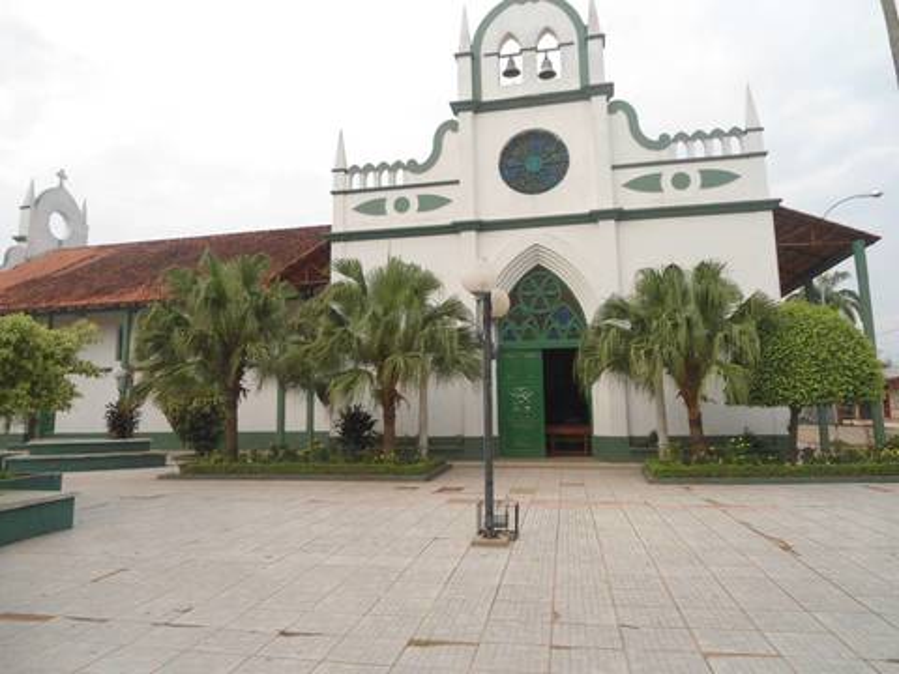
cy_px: 337
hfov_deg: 67.3
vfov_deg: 53.1
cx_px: 450
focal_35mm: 26
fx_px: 675
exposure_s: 1/400
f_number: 2.8
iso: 80
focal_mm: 4.7
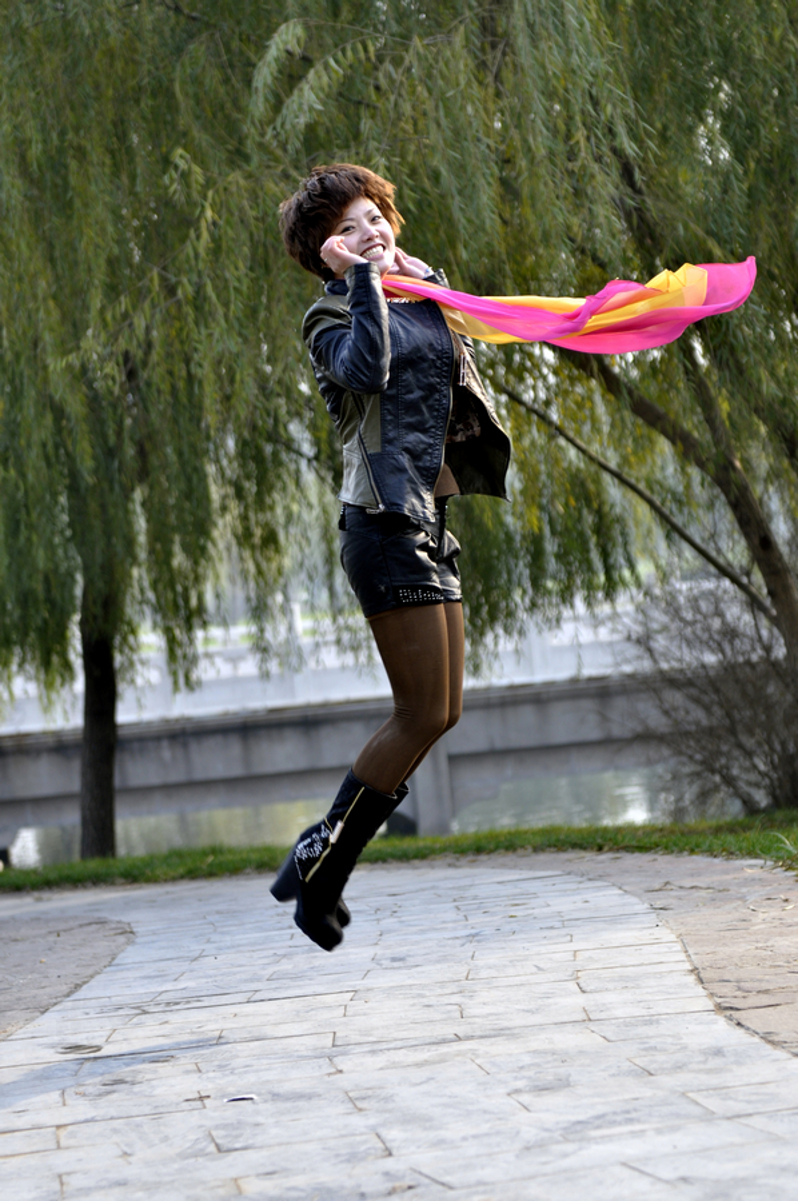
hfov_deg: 13.8
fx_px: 3299
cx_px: 399
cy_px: 600
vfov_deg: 20.6
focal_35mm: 99
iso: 200
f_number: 3.5
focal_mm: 66
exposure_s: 1/500
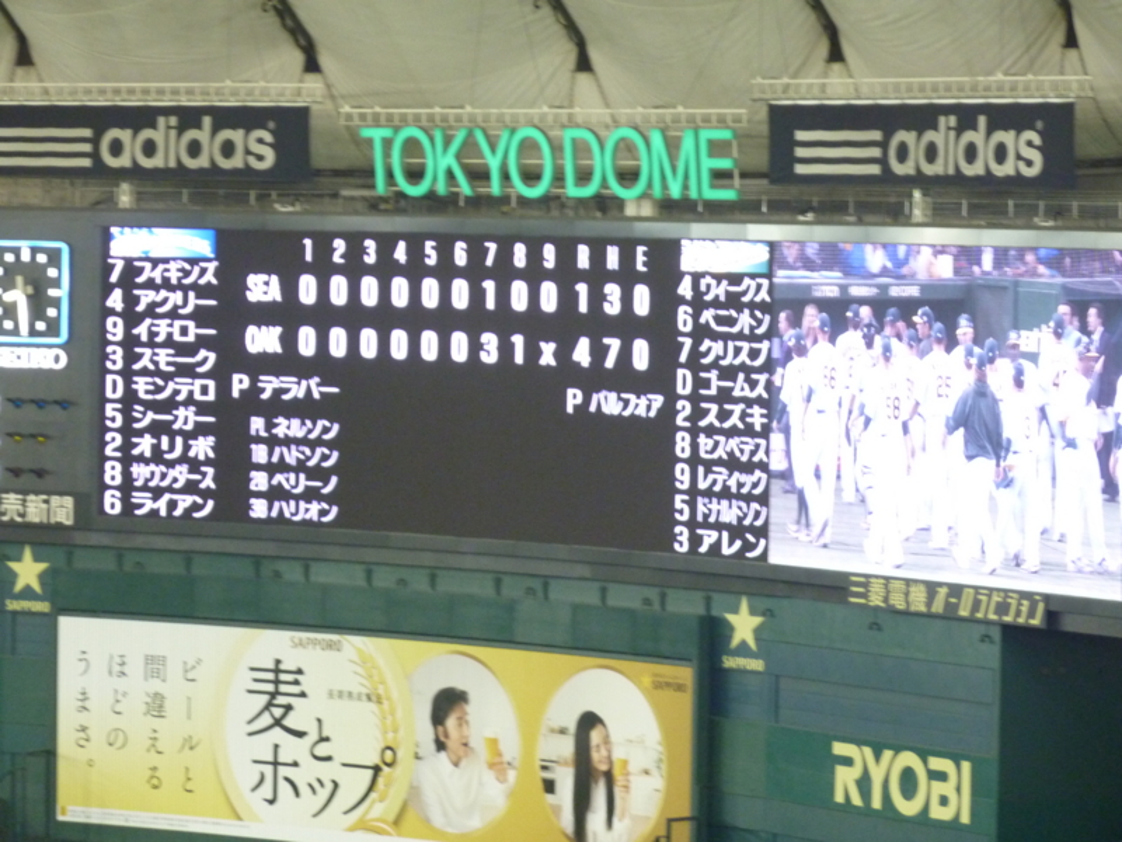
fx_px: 5899
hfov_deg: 10.9
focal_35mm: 182
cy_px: 421
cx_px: 561
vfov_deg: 8.2
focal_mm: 29.9
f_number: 4.5
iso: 400
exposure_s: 1/15
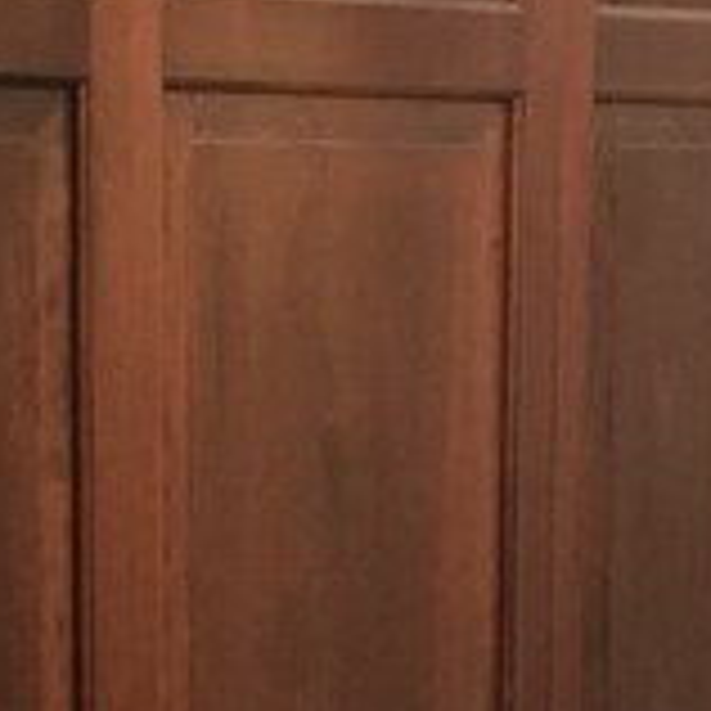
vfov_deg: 10.3
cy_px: 981
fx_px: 3857
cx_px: 189
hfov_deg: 10.5
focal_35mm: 166
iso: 250
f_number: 2.2
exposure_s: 1/17
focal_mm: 4.15
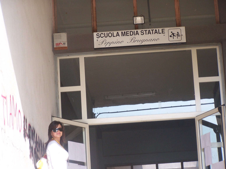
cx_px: 113
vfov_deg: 11.6
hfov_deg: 15.4
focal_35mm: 128
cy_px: 84
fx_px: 836
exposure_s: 1/400
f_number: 3.2
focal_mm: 21.2
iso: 80
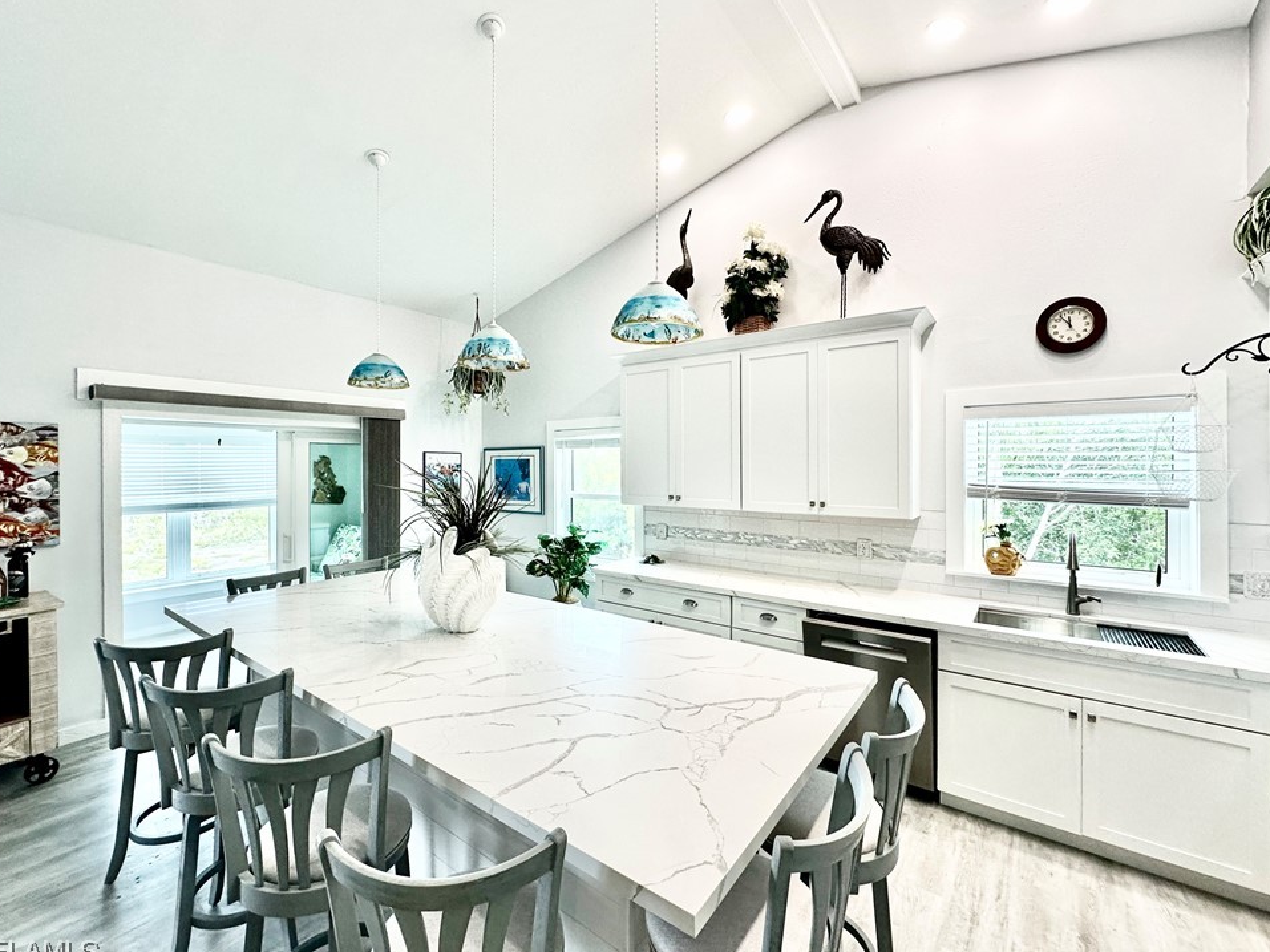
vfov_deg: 81.7
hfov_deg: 98.1
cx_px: 618
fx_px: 550
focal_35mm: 15
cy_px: 463
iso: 160
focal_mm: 2.22
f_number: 2.2
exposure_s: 1/120
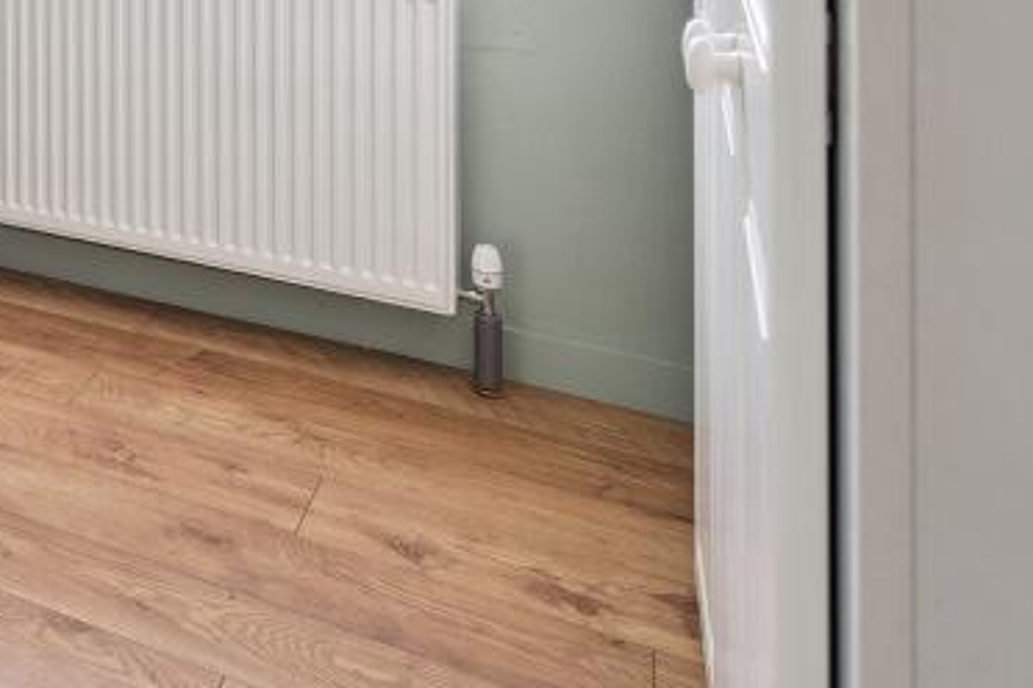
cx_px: -375
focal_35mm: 44
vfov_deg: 26.0
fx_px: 1262
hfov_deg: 31.6
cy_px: -207
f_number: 5.6
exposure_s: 1/13
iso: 320
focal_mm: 16
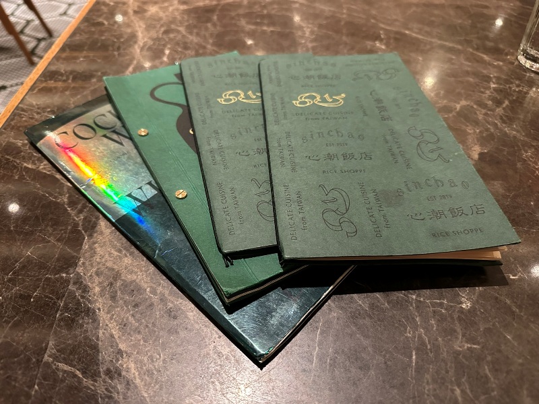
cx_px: 270
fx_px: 374
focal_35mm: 24
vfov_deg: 56.8
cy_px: 202
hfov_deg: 71.6
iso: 1000
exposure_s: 1/42
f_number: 1.78
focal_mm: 6.86
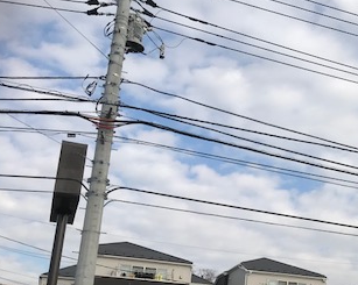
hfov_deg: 30.4
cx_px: 367
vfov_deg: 26.3
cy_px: 218
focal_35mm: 57
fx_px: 603
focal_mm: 3.99
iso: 20
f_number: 1.8
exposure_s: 1/2994
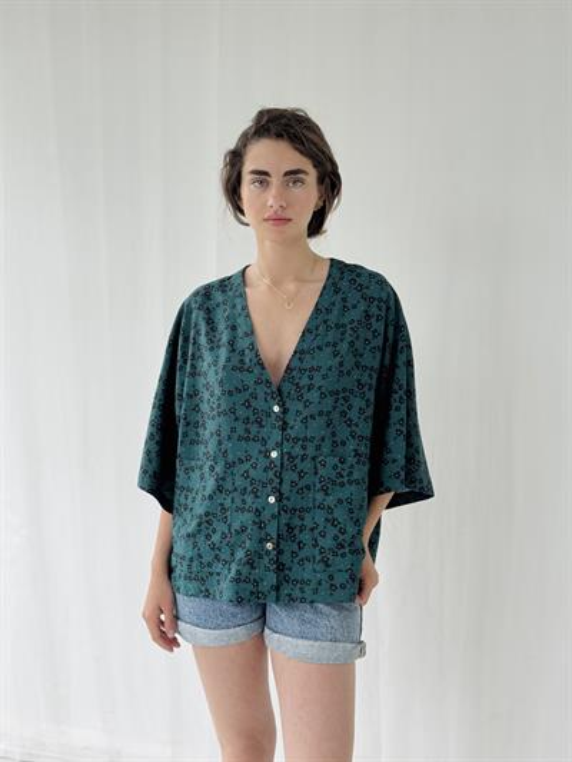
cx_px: 286
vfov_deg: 39.6
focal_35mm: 48
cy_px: 381
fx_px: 1057
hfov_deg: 30.3
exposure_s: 1/402
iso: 64
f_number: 1.78
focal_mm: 6.76
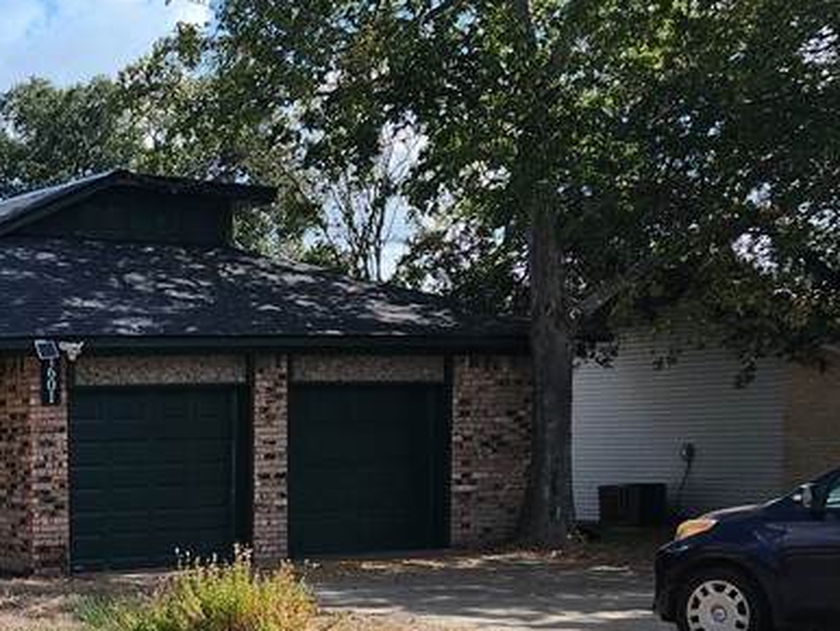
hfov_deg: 28.8
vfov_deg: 23.7
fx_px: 1481
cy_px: 507
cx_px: -78
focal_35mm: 61
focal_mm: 5.4
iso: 20
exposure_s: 1/1354
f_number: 1.8
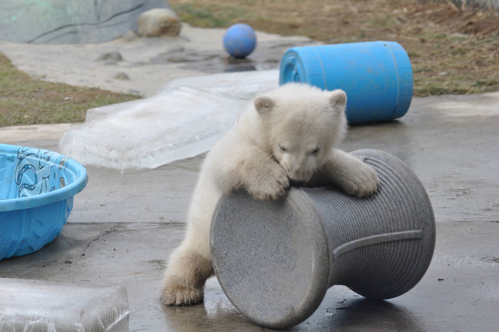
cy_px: 166
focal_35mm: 165
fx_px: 2284
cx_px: 250
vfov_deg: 8.3
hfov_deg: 12.5
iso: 200
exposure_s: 1/160
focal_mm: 110
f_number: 6.3
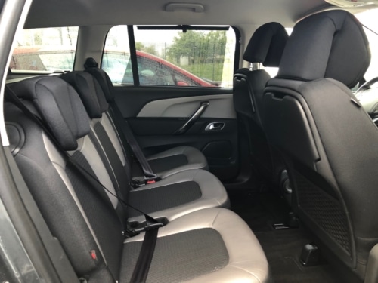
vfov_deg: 49.7
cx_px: 189
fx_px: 306
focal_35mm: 28
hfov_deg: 63.4
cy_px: 142
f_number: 1.8
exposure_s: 1/30
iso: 32
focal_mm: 3.99
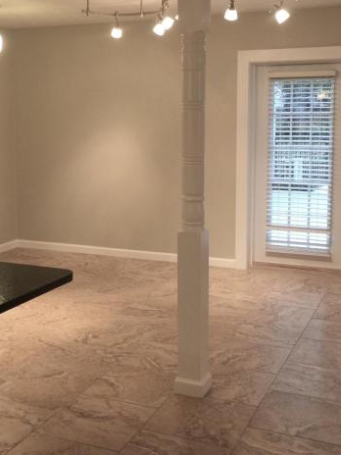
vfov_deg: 39.6
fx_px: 630
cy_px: 198
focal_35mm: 48
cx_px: 139
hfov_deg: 30.2
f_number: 2.2
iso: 64
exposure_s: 1/15
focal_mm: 4.15
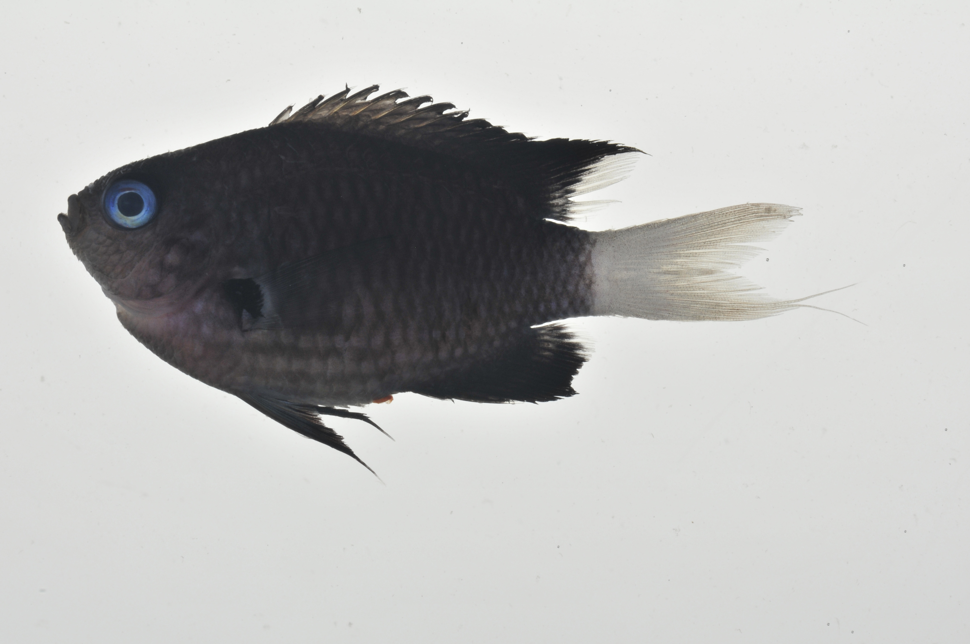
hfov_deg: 13.1
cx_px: 485
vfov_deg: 8.7
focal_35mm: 158
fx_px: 4239
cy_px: 322
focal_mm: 105
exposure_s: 1/60
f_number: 25
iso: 200
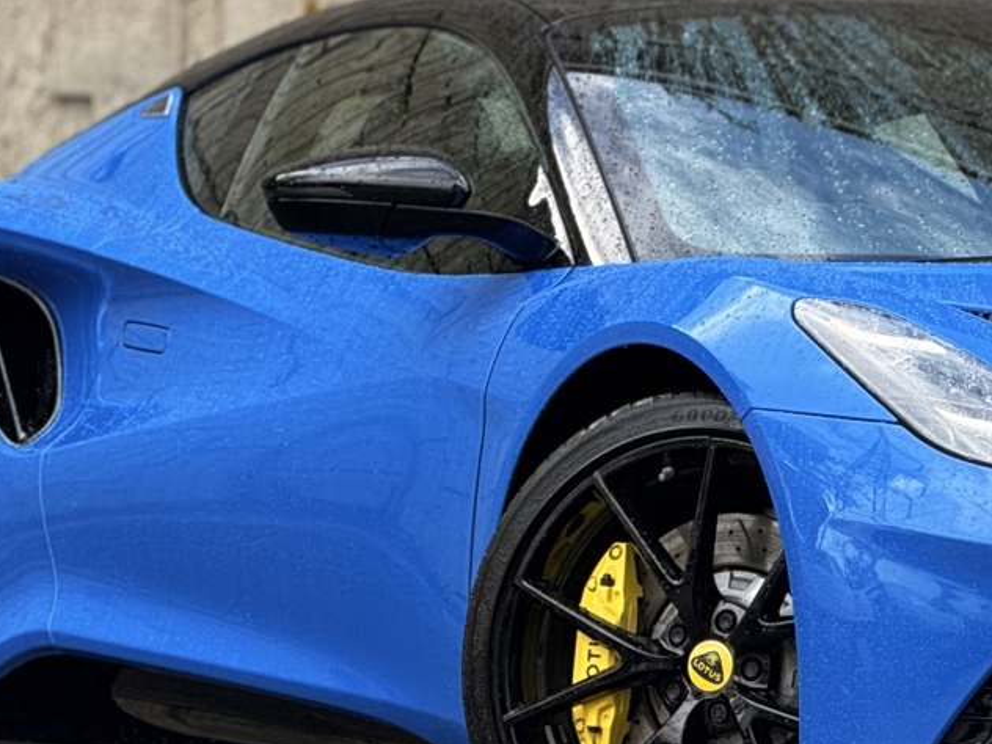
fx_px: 9801
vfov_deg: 4.3
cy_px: 454
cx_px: 899
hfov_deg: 5.8
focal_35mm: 342
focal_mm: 15.66
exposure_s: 1/389
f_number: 2.8
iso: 64
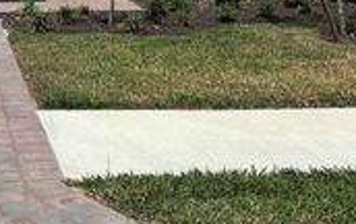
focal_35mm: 80
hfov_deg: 24.9
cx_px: 25
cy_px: -22
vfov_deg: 15.9
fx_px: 777
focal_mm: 5.96
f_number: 1.6
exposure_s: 1/7194
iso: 50
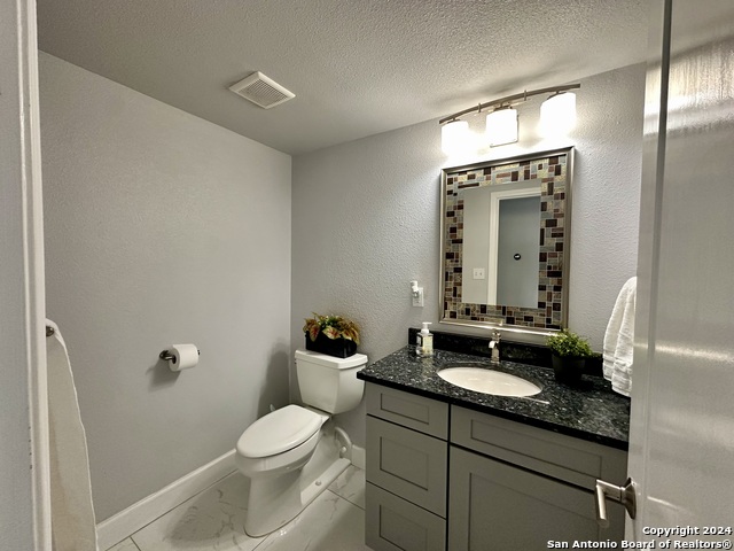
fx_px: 297
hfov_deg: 102.1
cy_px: 276
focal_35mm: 14
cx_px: 367
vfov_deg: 85.7
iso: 250
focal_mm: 2.22
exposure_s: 1/120
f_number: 2.2
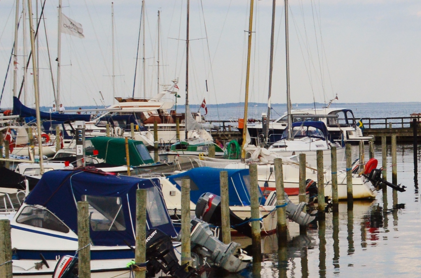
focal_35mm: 109
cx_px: 600
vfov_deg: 12.5
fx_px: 1271
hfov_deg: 17.3
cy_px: 114
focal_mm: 20
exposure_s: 1/400
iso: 400
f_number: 11
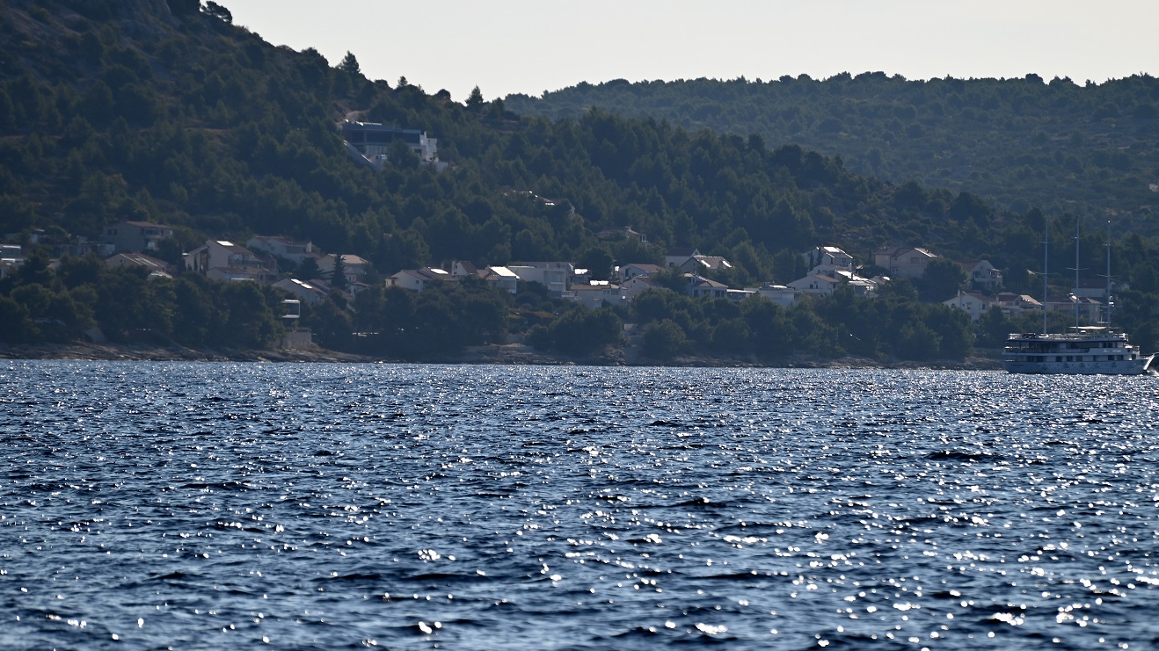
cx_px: 607
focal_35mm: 322
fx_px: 9895
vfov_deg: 3.8
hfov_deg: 6.7
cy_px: 338
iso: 100
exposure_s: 1/1250
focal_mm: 270
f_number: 6.3
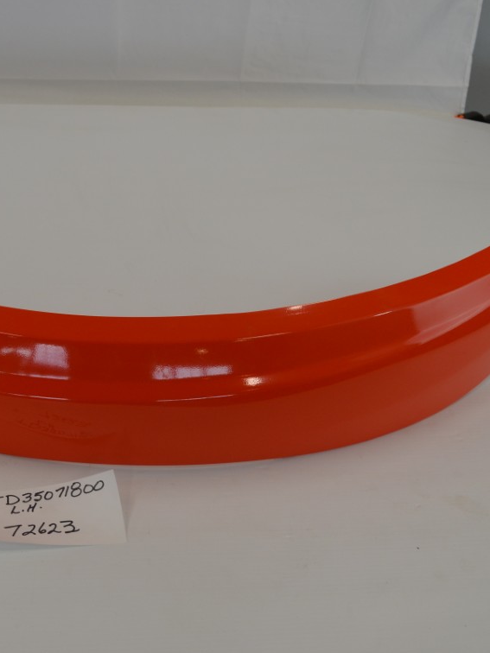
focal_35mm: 53
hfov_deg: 27.0
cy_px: 330
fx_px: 1000
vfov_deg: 36.2
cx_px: 92
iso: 400
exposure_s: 1/125
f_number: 5.6
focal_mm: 24
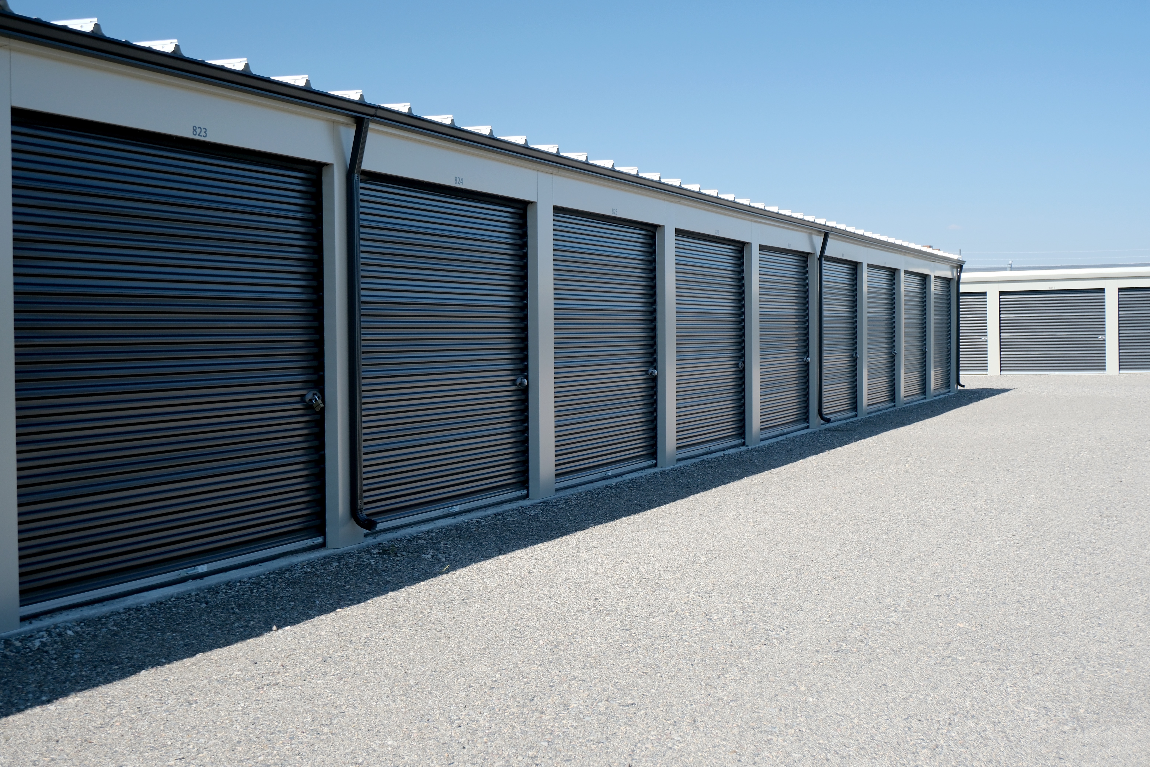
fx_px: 1405
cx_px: 575
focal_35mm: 44
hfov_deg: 44.5
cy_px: 384
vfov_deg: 30.5
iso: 320
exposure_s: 1/320
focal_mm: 29.6
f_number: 4.5
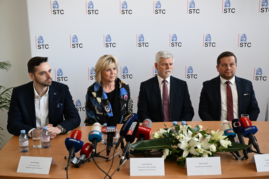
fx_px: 329
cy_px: 90
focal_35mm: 44
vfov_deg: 30.5
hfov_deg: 44.5
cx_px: 134
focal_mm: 44
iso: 6400
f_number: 4.5
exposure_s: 1/800
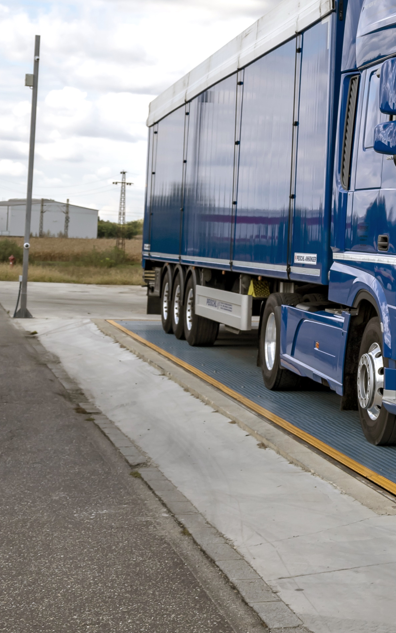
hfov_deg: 15.8
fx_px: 1295
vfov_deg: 27.4
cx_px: 617
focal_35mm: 75
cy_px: 223
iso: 160
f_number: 10
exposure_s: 1/400
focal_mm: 24
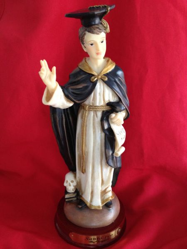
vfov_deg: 52.6
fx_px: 252
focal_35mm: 35
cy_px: 124
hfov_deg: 40.7
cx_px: 94
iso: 200
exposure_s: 1/20
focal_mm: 4.28
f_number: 2.4
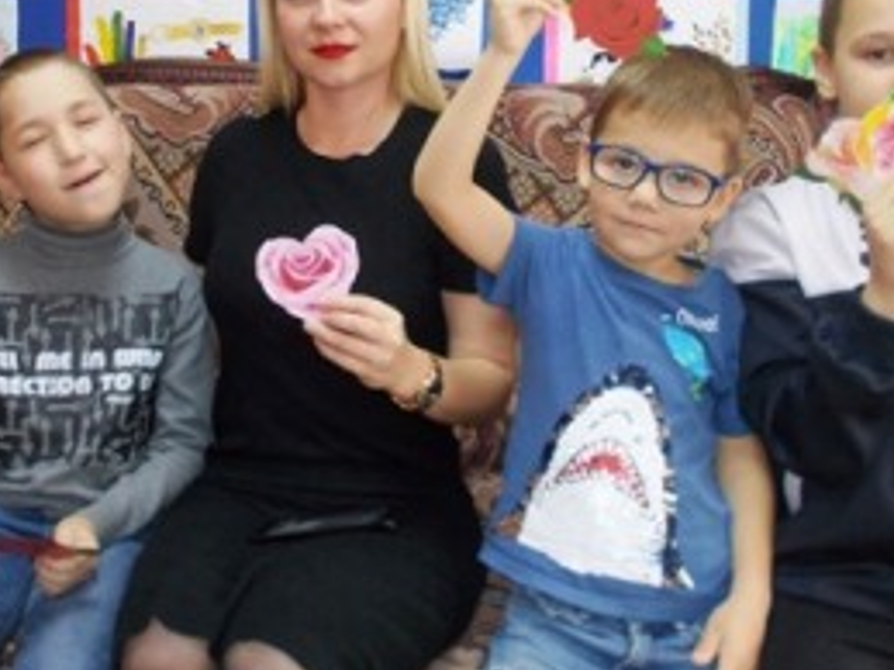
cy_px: 221
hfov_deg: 41.9
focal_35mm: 45
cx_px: 362
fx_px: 1162
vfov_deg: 31.9
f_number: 3.2
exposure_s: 1/25
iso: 200
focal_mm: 4.6
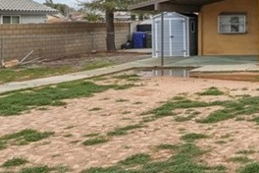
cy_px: 21
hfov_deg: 24.9
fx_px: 446
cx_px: 388
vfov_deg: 21.5
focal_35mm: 62
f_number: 8
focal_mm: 16
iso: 400
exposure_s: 1/500
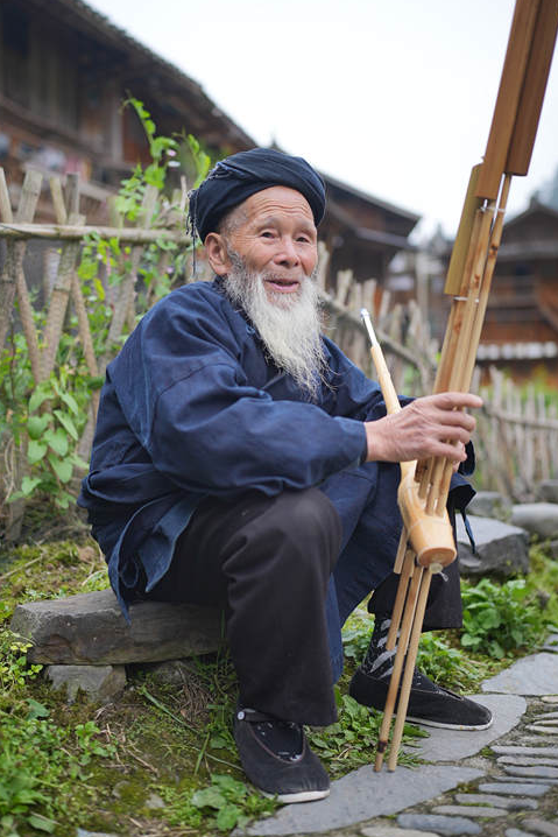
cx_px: 268
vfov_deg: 49.5
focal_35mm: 39
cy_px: 386
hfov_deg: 34.2
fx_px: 906
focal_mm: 35
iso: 200
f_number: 1.4
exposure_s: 1/250
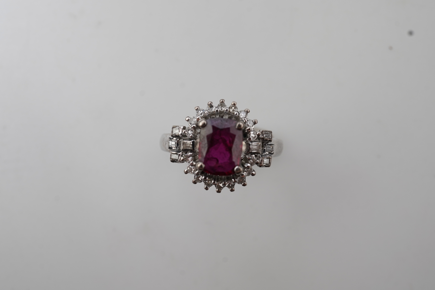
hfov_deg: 43.6
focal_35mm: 45
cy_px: 145
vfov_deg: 29.9
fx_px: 544
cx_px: 218
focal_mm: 30
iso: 400
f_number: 16
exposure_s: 1/100
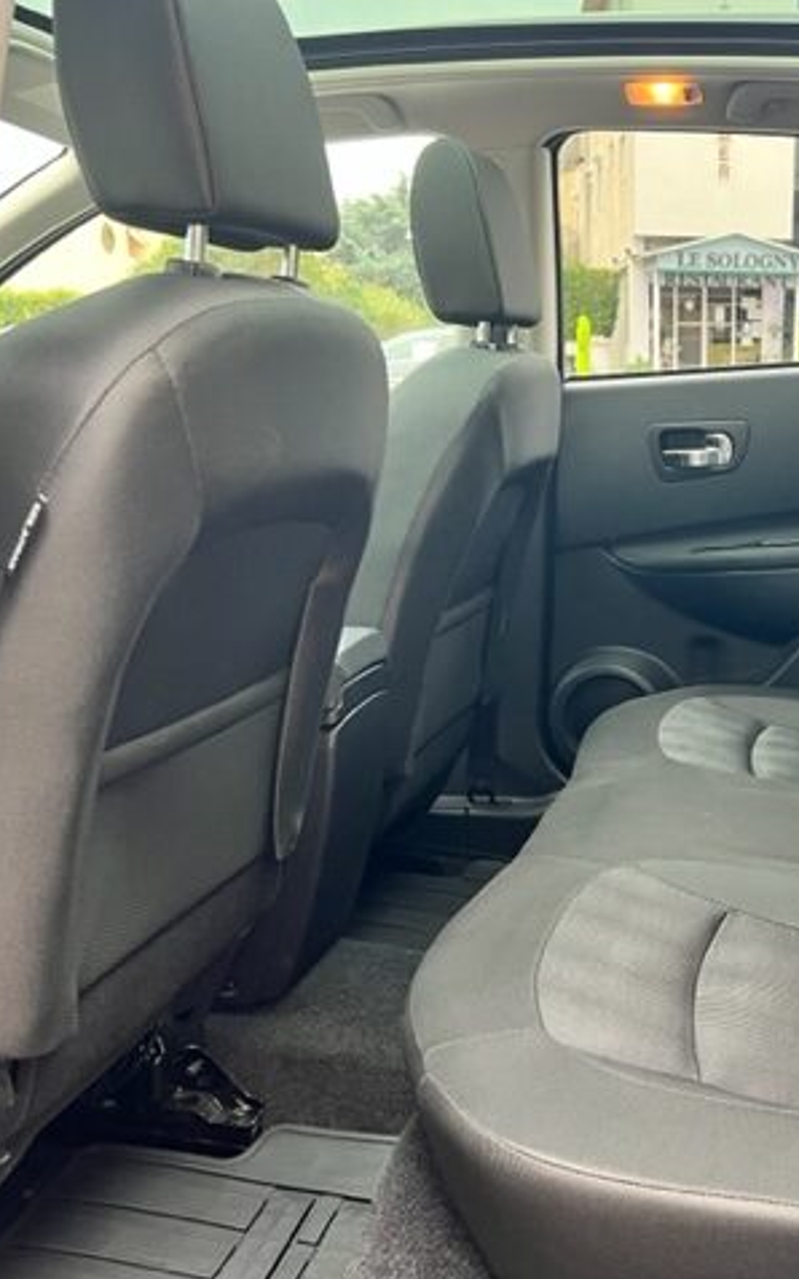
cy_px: 641
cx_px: 705
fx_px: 1289
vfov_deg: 52.8
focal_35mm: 37
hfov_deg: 32.8
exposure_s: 1/69
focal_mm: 5.7
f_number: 1.5
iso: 125
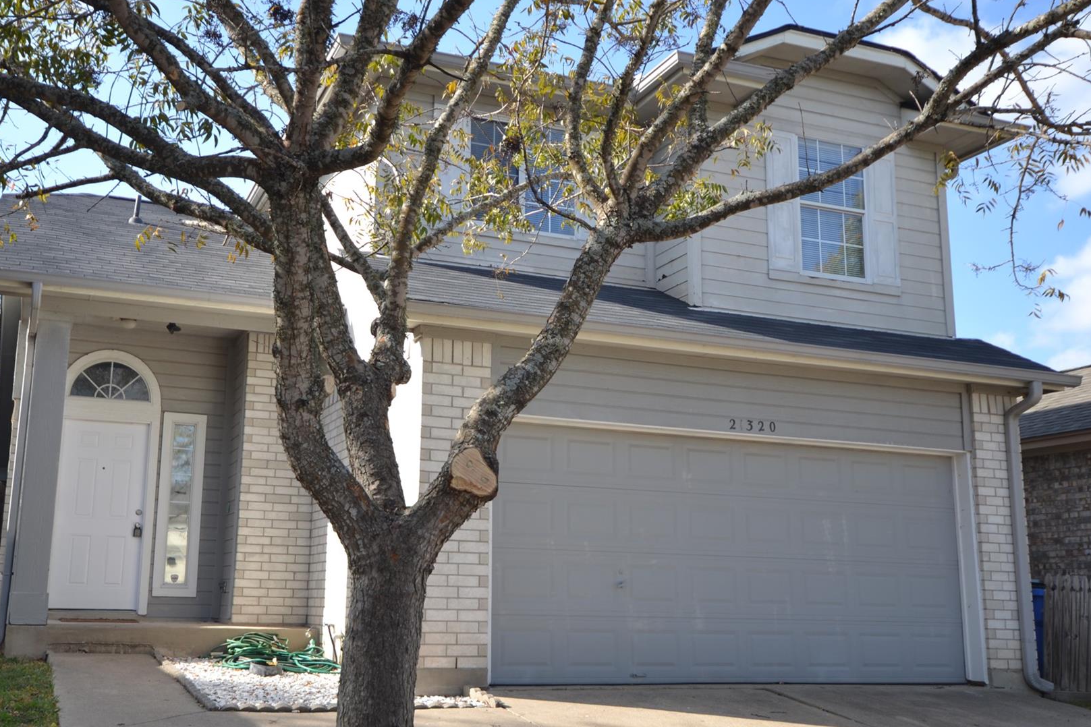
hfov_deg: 50.5
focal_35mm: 38
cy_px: 356
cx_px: 460
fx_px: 1152
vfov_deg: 35.1
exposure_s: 1/125
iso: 100
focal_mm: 20
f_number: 5.6
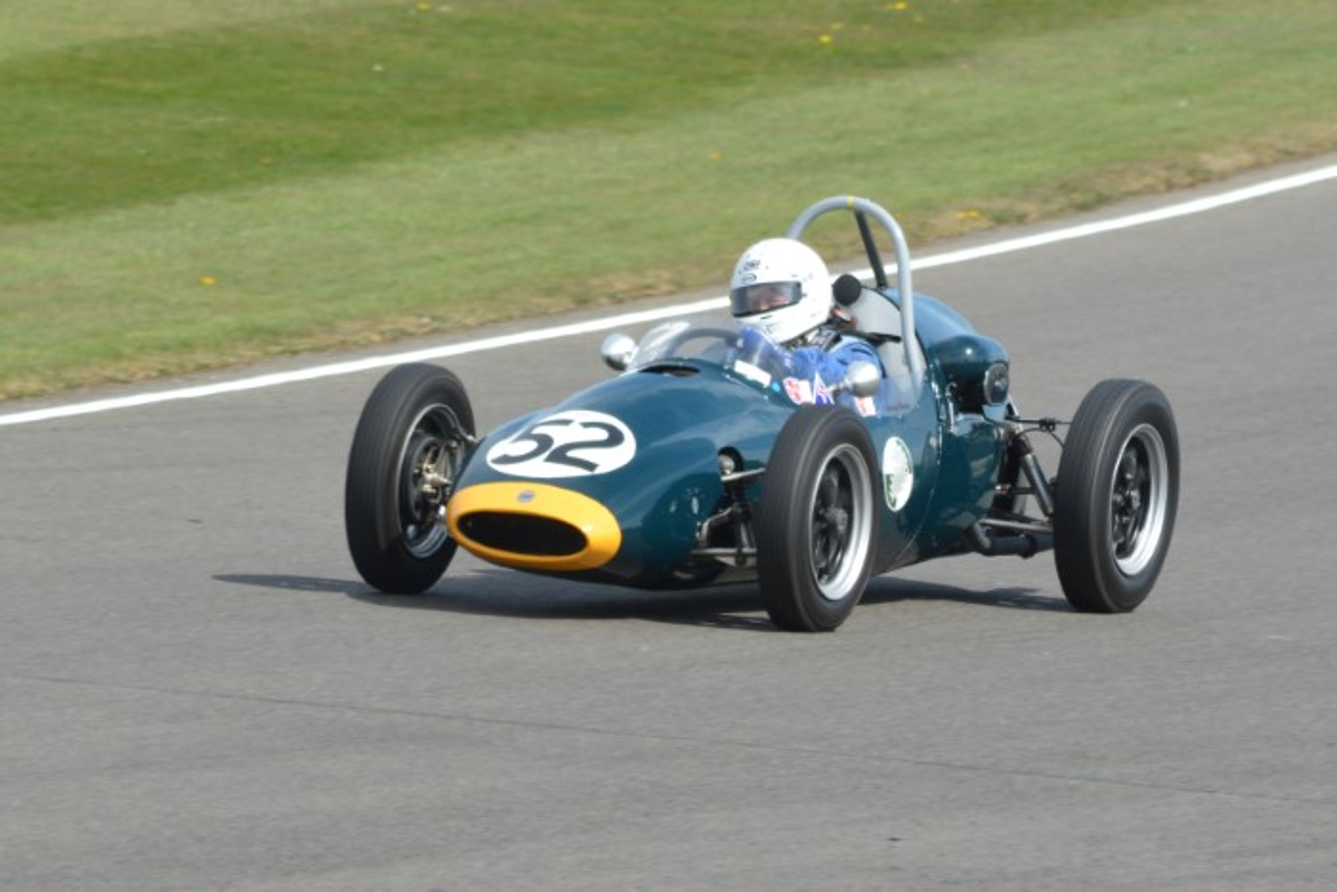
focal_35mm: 360
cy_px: 446
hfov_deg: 5.7
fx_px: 13372
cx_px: 668
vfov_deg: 3.8
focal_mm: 240
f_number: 11
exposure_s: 1/500
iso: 400
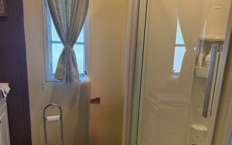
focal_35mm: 31
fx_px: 196
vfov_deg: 40.4
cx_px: 121
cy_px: 86
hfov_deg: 61.2
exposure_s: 1/129
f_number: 1.78
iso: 200
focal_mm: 6.76
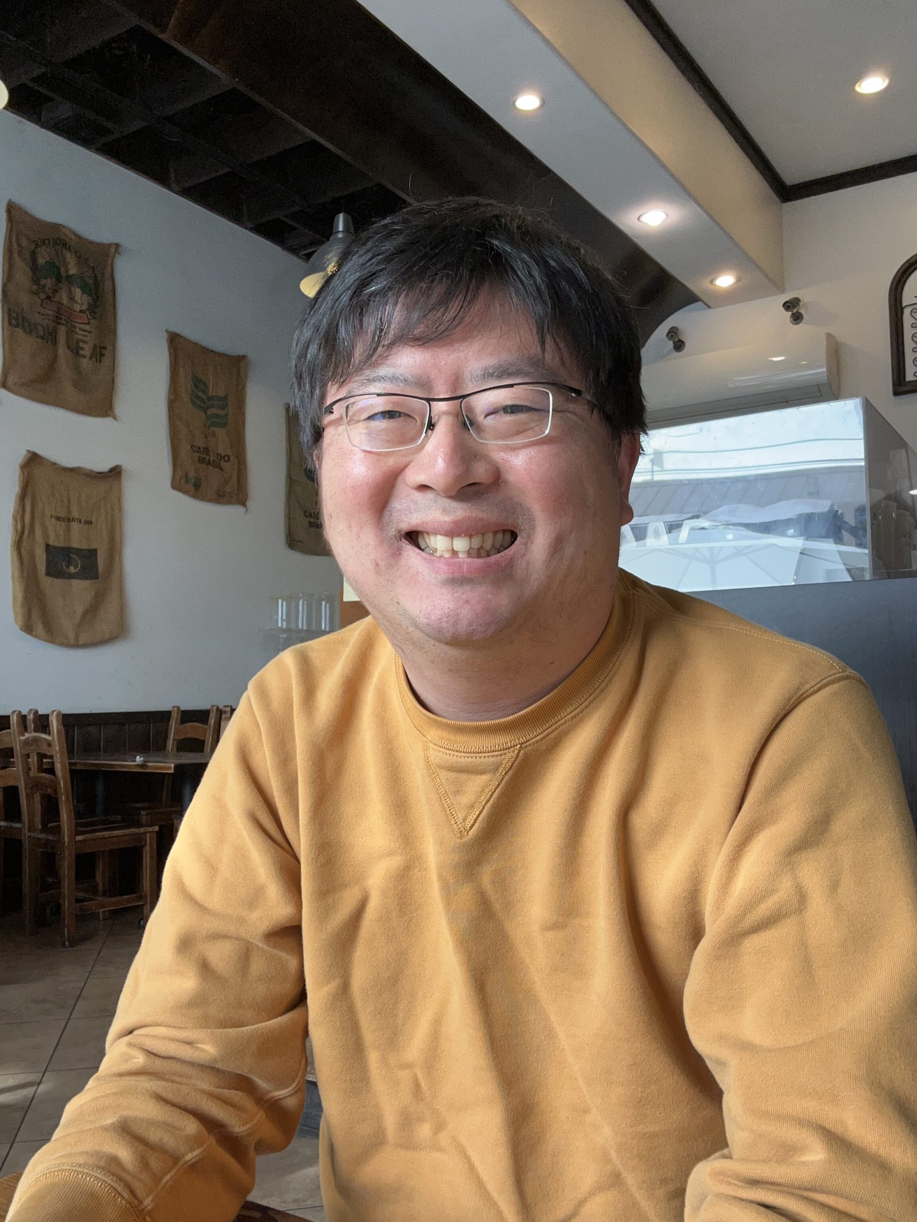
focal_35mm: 30
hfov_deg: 46.8
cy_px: 611
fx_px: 1060
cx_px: 458
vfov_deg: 60.0
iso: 64
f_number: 1.9
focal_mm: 2.69
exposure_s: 1/121
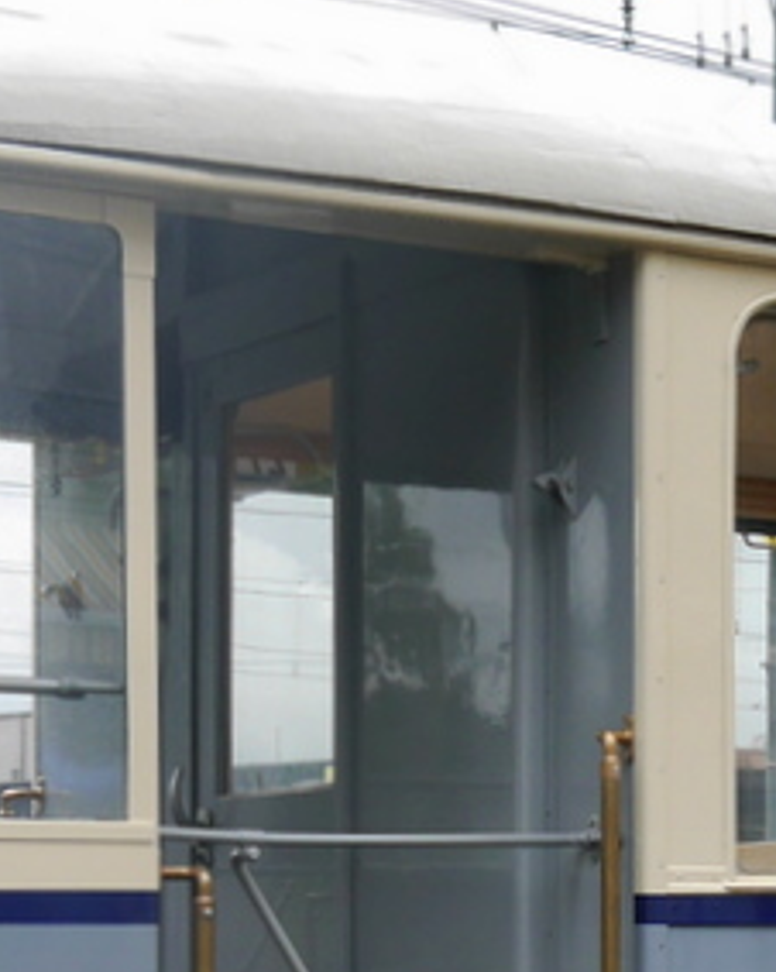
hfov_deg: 12.9
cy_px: 972
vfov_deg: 16.3
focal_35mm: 116
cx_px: 979
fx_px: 3334
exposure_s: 1/160
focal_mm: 14
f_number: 5
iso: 160
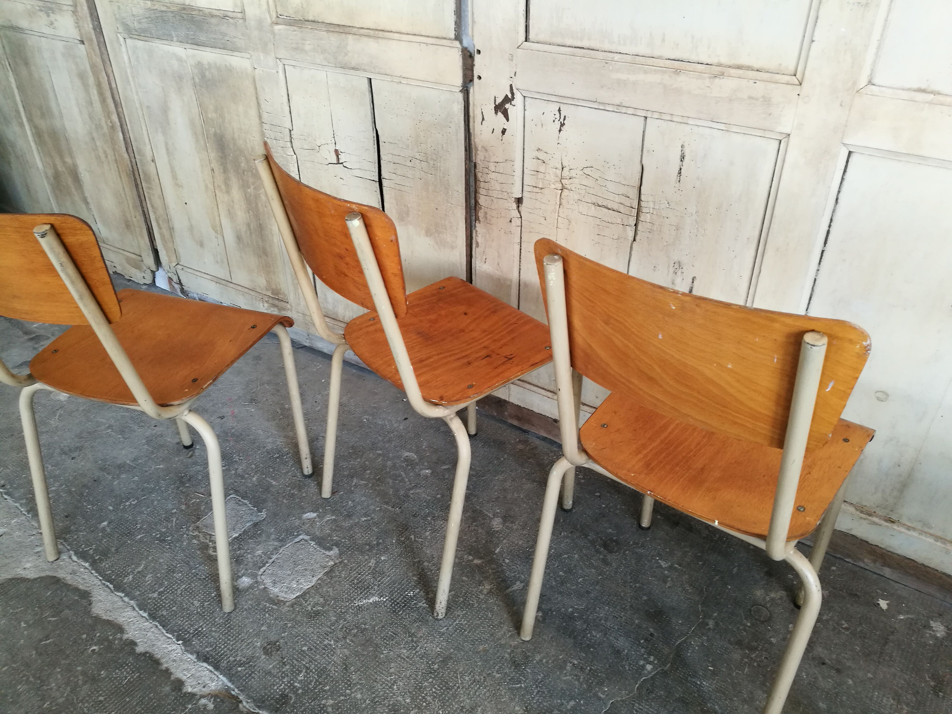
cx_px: 476
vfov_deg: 51.4
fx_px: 743
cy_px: 357
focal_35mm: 27
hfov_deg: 65.3
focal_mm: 4.5
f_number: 2.2
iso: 200
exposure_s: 1/33.3
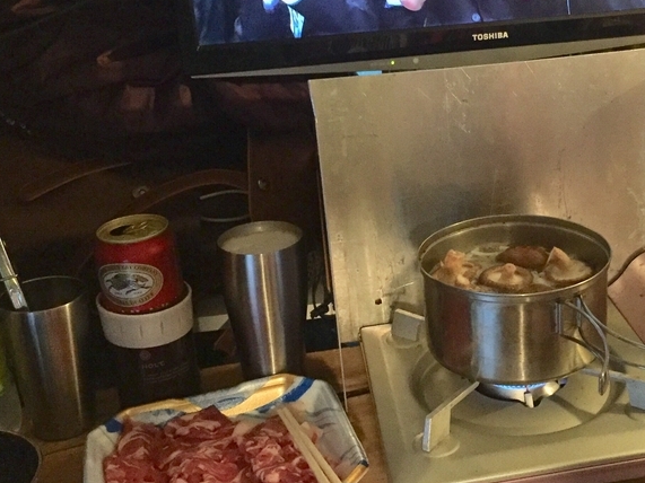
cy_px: 193
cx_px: 482
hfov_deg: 36.0
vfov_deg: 28.0
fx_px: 969
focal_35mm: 52
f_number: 2.2
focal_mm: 4.15
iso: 200
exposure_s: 1/30
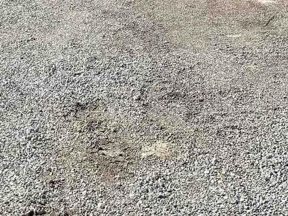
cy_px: -144
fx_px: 840
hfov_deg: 19.5
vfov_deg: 13.5
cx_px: 133
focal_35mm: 101
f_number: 1.78
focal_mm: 6.76
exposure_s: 1/6173
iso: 80
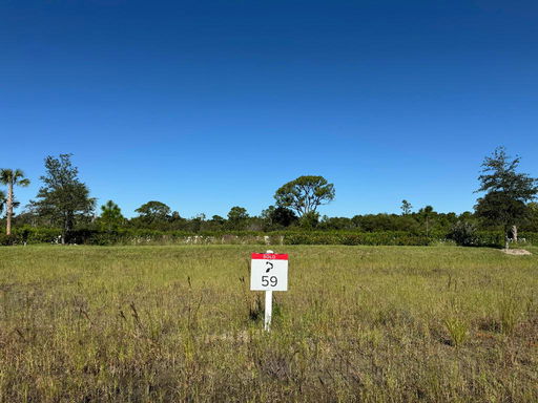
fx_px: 373
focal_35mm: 24
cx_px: 269
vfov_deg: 56.8
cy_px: 202
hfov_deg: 71.6
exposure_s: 1/6410
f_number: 1.78
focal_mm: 6.76
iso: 80
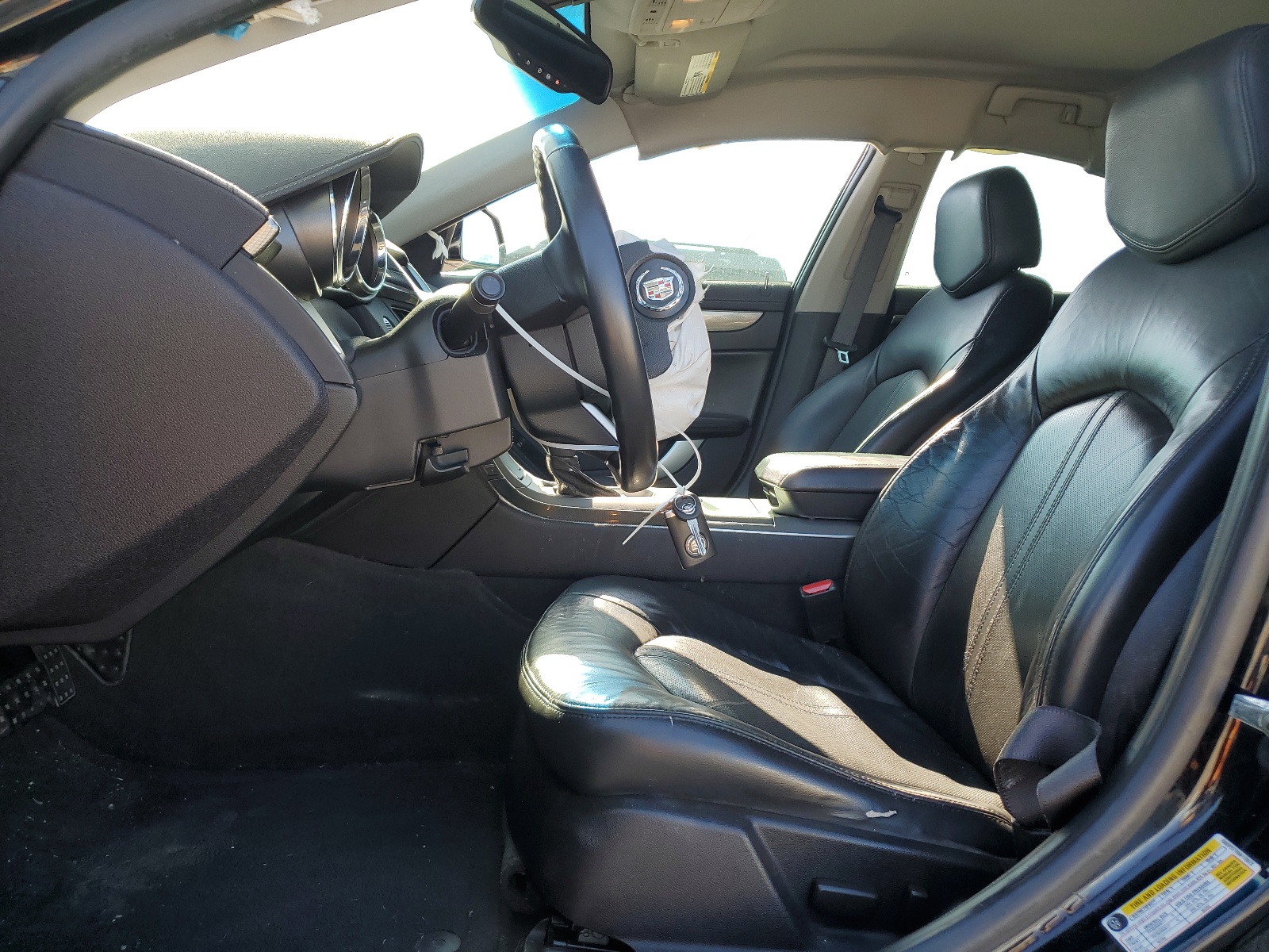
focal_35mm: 26
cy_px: 476
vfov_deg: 53.1
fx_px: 953
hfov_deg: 67.3
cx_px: 634
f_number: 1.5
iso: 50
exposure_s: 1/303
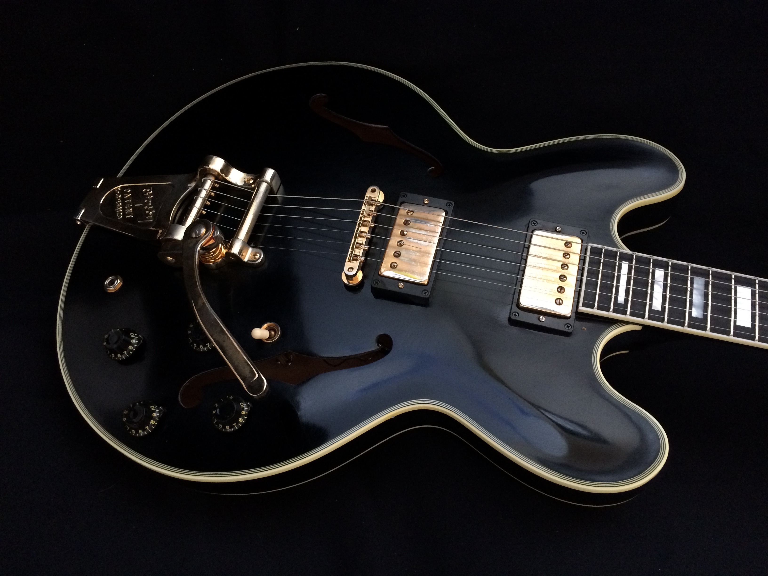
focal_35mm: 29
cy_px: 288
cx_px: 384
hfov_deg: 61.7
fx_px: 643
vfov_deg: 48.2
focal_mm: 4.15
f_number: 2.2
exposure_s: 1/33
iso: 250
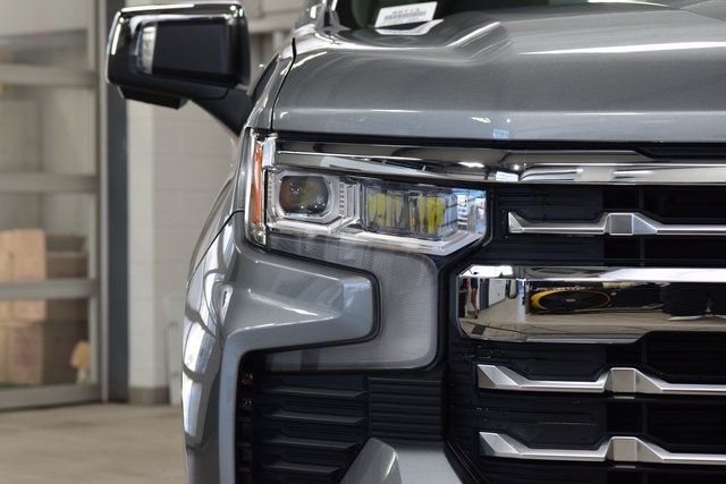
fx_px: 2118
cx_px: 363
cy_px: 242
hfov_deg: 19.5
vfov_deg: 13.0
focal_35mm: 105
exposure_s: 1/30
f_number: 7.1
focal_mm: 70
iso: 640
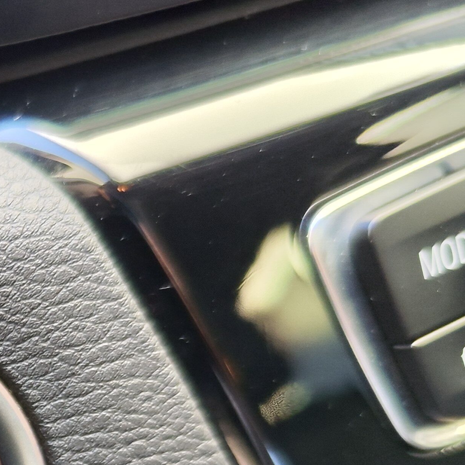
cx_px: -166
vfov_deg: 23.8
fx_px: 1033
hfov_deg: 22.3
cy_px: 510
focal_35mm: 68
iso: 410
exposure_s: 1/100
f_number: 1.69
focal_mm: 7.01
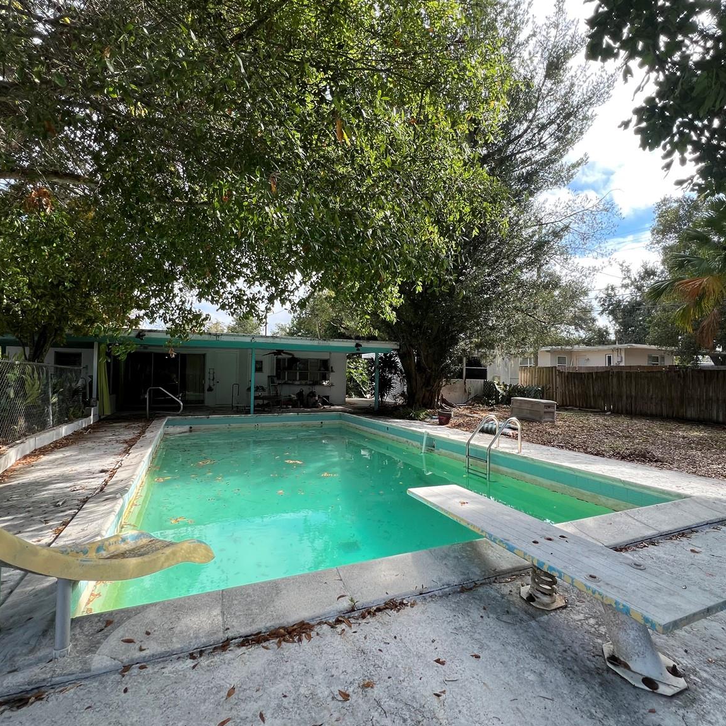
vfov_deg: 87.4
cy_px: 368
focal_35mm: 16
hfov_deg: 87.4
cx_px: 372
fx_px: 380
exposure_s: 1/433
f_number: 1.8
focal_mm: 1.57
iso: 32
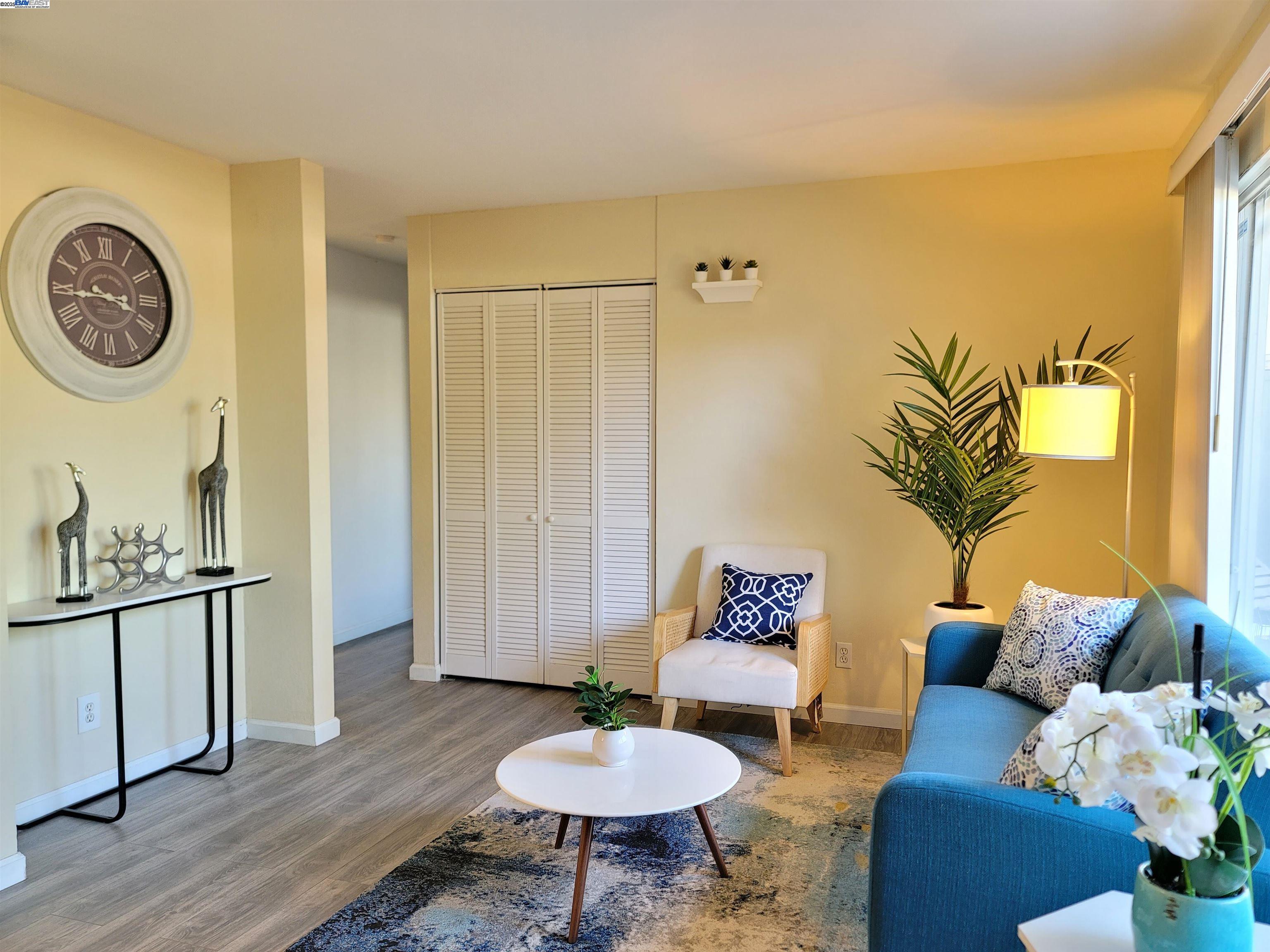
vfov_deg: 54.9
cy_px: 476
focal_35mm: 25
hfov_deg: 69.4
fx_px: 917
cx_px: 635
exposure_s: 1/40
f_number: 1.8
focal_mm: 7
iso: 250
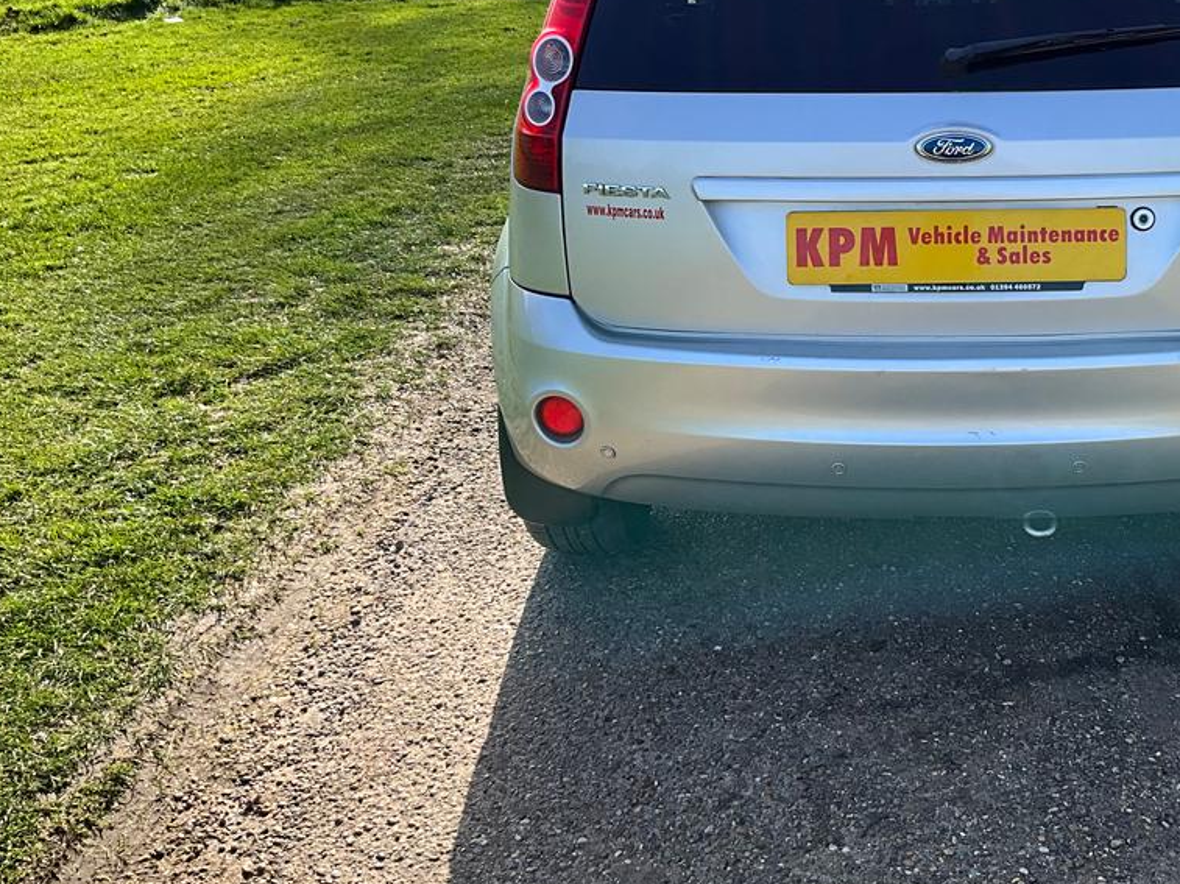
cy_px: 331
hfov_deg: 40.0
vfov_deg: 31.4
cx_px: 893
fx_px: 1567
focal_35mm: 46
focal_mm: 3
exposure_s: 1/650
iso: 25
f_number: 1.8
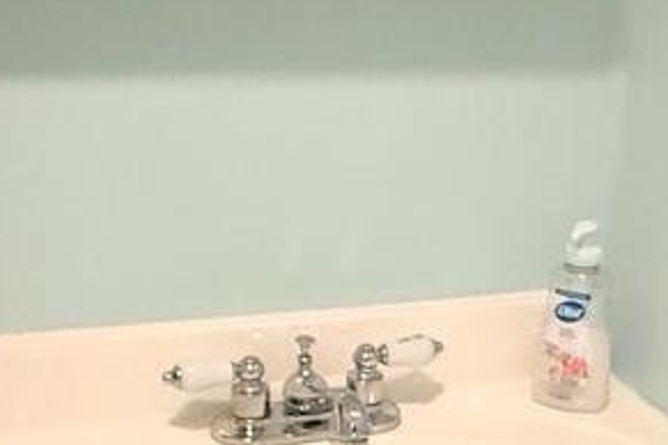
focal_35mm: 72
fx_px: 1336
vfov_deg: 18.7
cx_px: 413
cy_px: 372
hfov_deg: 28.0
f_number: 2.2
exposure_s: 1/60
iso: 800
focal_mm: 2.22
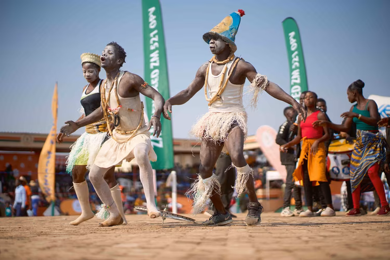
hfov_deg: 23.9
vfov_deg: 16.1
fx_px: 921
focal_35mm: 85
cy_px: 130
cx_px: 195
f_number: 1.8
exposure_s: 1/8000
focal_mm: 85
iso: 250
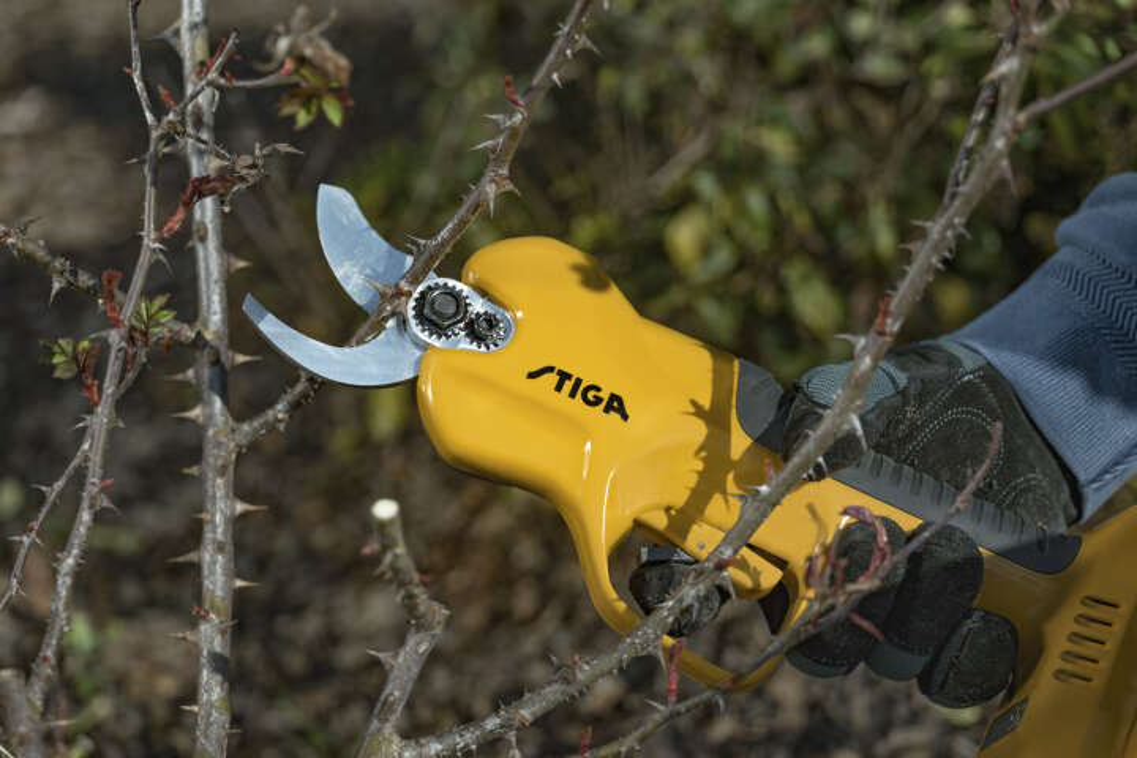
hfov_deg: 25.1
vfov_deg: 16.9
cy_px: 379
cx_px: 568
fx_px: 2558
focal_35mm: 81
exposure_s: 1/1600
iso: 50
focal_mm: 81
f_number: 3.9
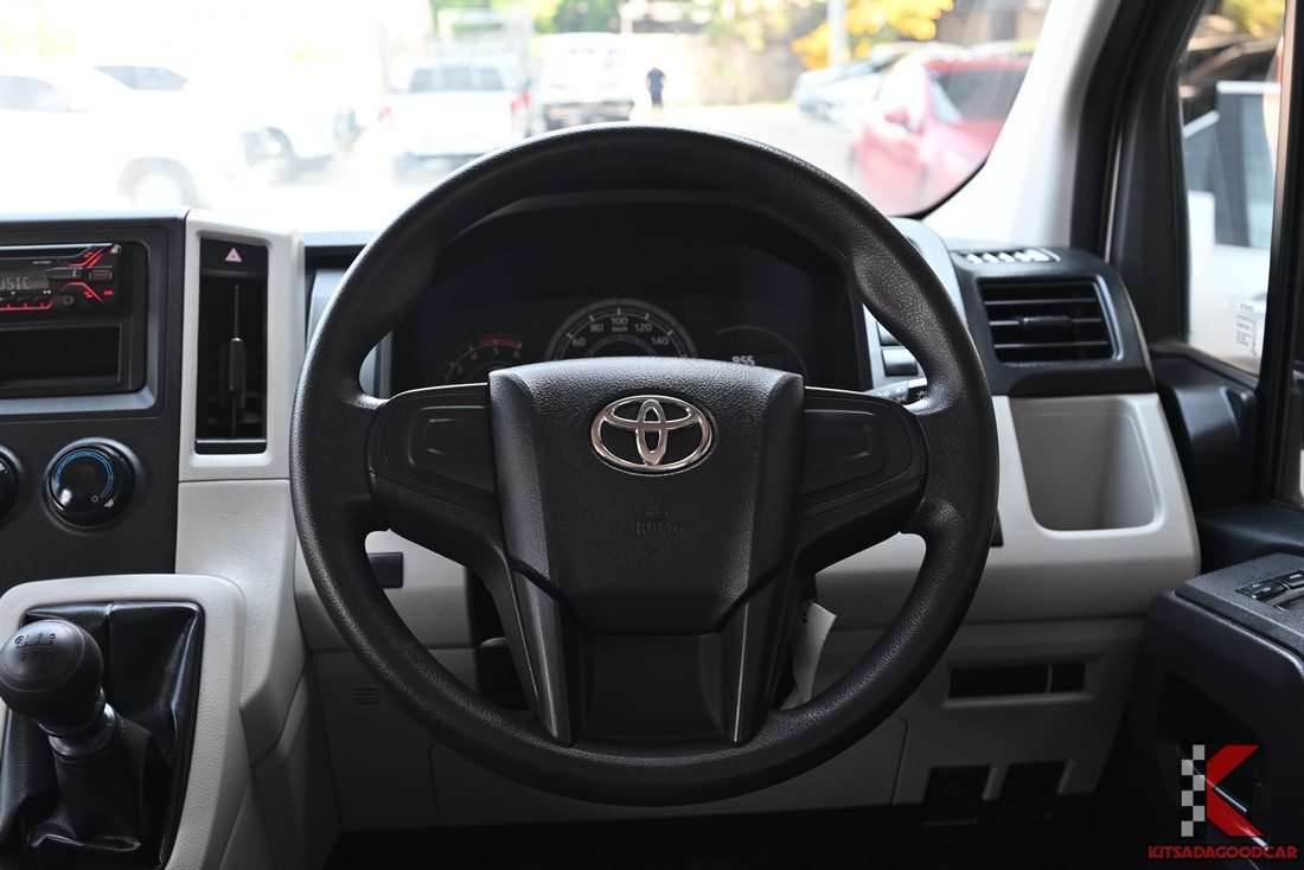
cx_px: 652
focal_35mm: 41
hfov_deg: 47.4
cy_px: 435
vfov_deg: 32.6
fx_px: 1485
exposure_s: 1/45
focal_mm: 41
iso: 400
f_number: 6.7
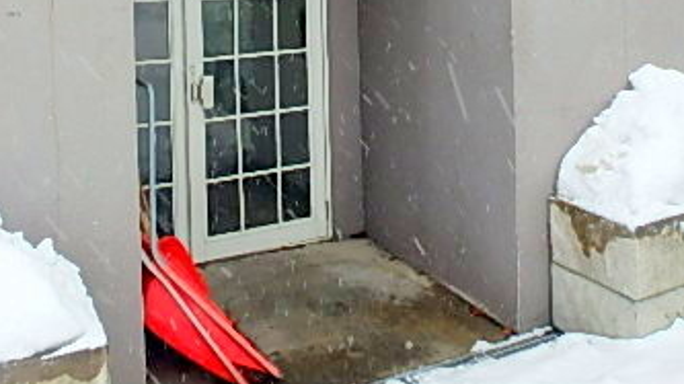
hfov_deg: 46.4
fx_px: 798
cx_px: 322
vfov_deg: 24.8
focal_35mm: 44
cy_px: -62
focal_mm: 3.7
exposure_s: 1/60
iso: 125
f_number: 3.5
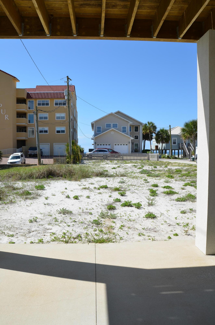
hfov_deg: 47.7
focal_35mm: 27
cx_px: 108
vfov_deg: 67.5
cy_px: 162
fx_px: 243
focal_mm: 18
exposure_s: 1/320
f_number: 9
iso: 100
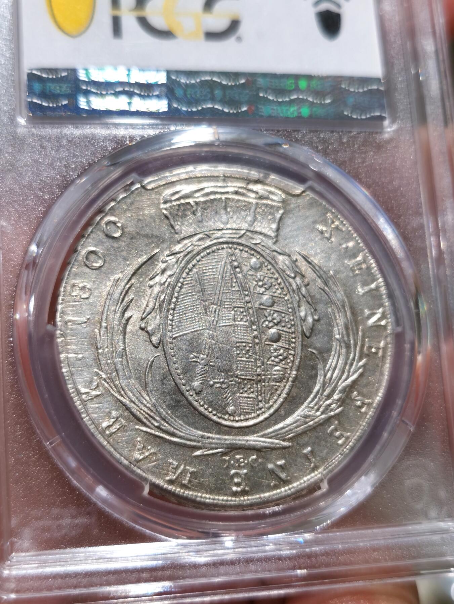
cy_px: 302
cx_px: 227
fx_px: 944
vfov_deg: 35.5
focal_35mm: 54
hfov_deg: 27.0
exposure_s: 1/100
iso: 64
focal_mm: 5.56
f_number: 16
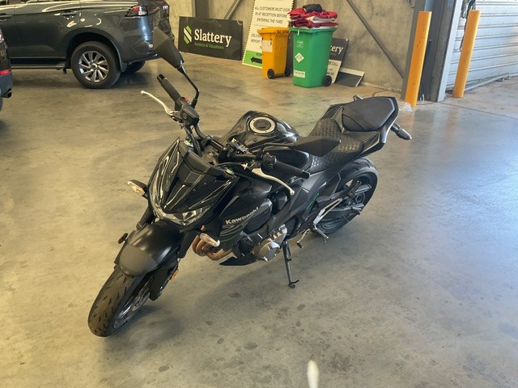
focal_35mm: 29
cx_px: 259
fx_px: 434
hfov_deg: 61.7
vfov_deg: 48.2
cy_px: 194
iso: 40
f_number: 1.8
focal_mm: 3
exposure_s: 1/60
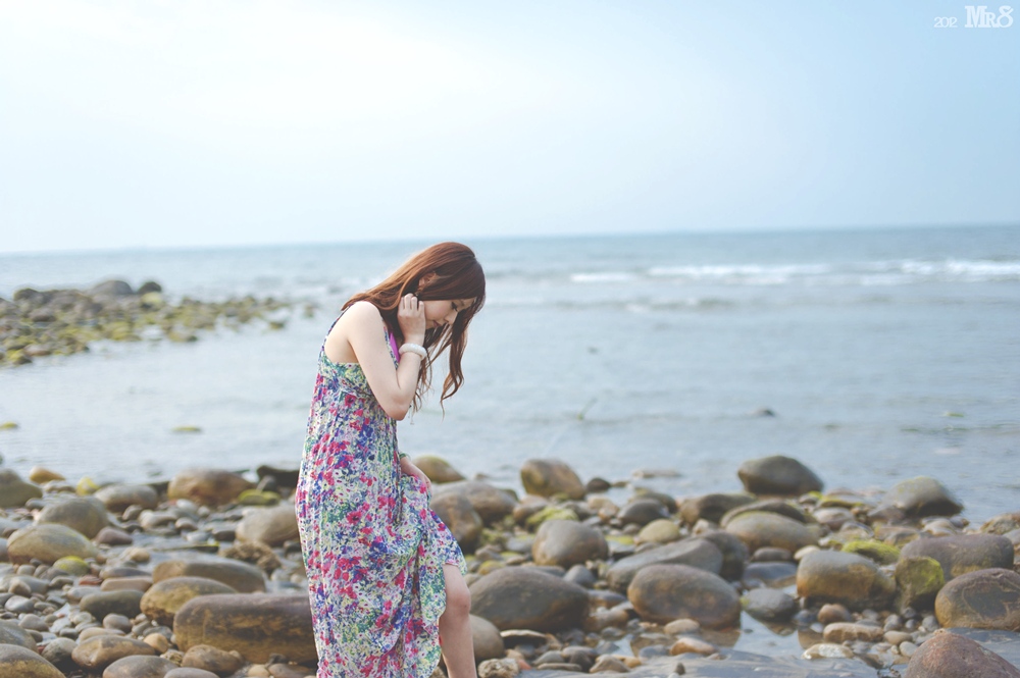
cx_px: 510
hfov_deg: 39.6
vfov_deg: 26.9
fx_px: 1415
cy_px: 339
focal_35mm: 50
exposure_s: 1/2500
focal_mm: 50
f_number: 2
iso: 200
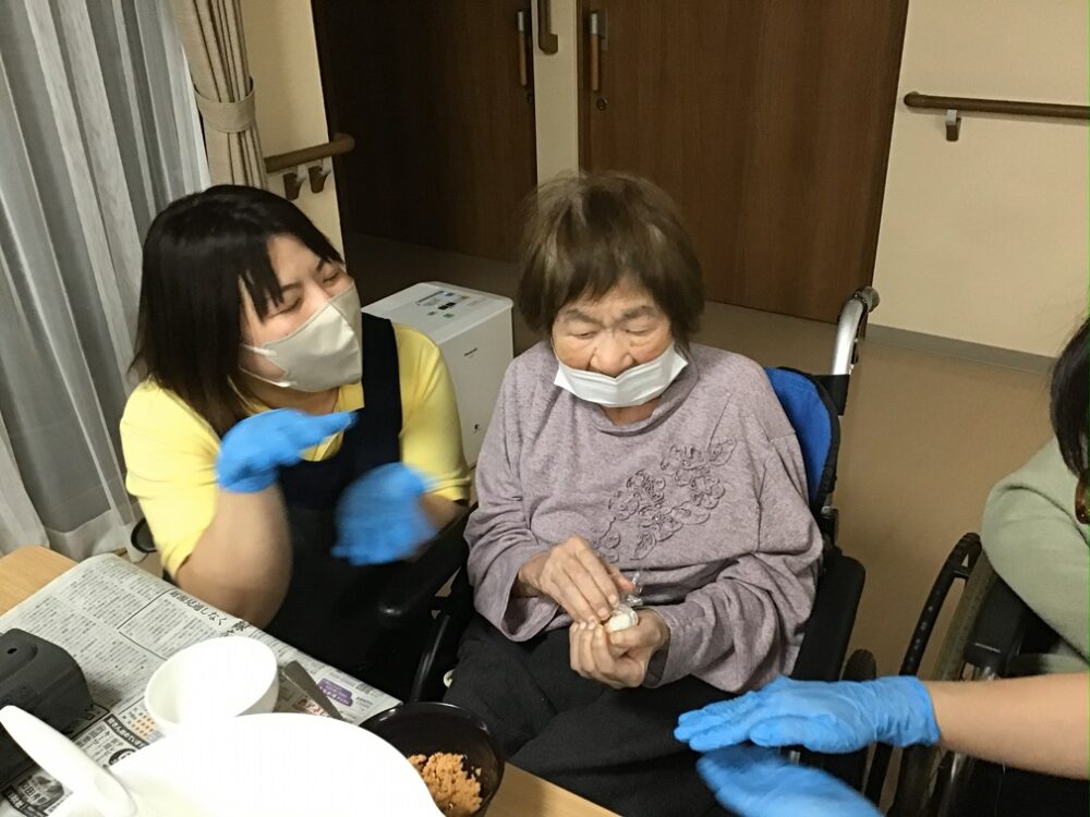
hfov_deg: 58.4
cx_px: 545
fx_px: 976
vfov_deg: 45.4
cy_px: 408
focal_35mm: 31
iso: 200
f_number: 2.4
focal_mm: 3.3
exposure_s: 1/24
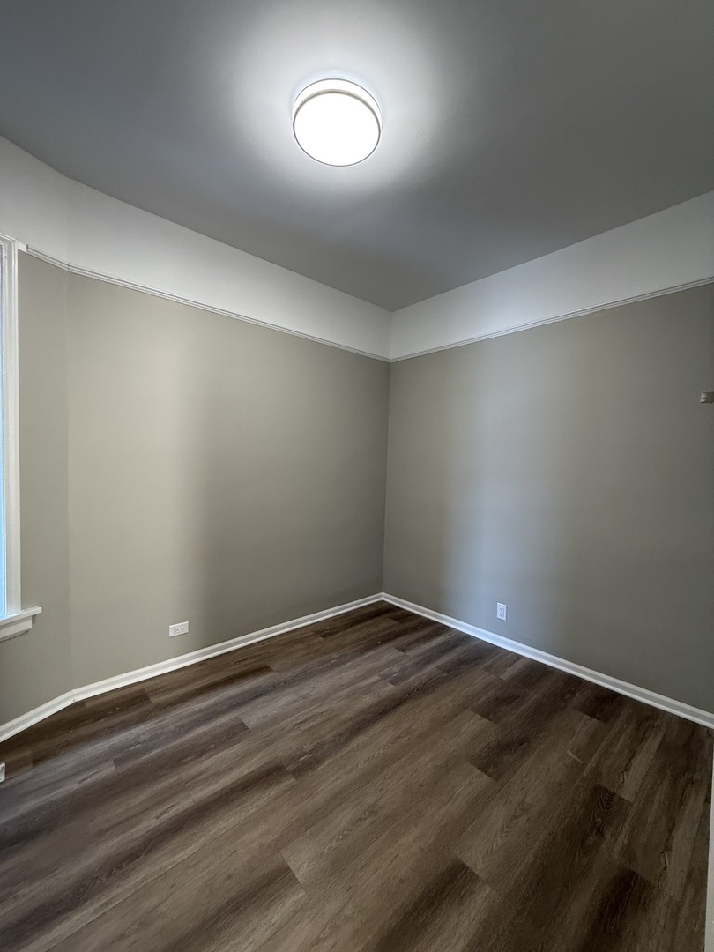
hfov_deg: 85.7
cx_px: 357
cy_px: 476
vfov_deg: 102.1
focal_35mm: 14
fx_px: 385
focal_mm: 2.22
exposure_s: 1/60
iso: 200
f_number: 2.2
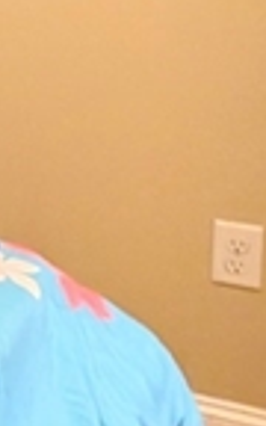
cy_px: -41
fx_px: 1137
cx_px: -680
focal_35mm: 98
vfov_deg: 20.2
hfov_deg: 8.9
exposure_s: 1/24
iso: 216
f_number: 2.2
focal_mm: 1.95
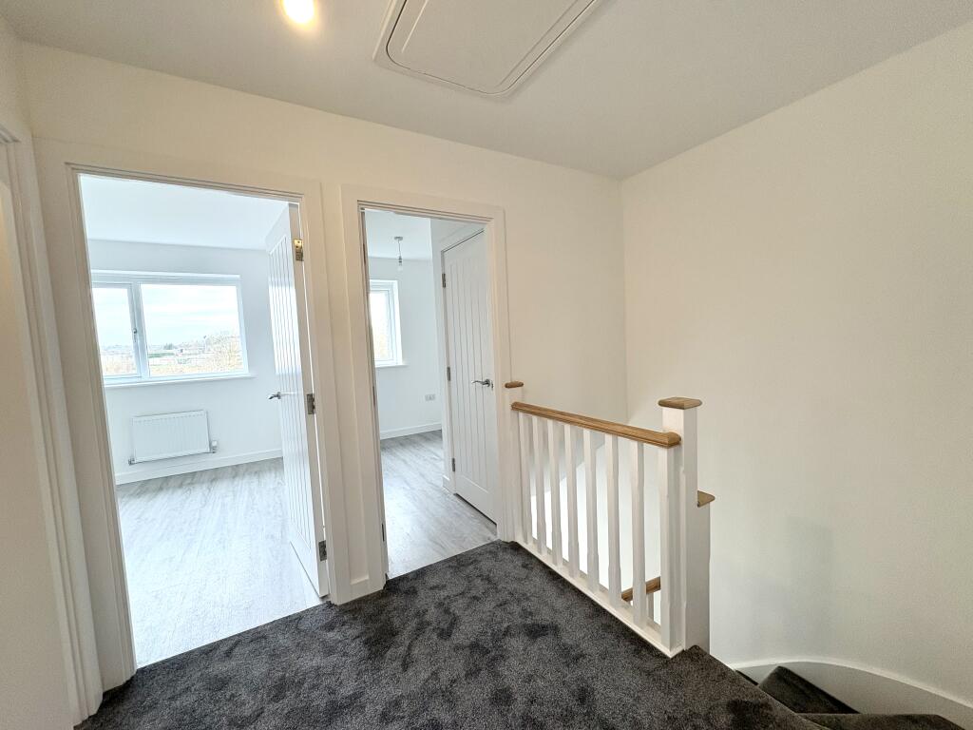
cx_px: 486
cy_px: 365
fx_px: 394
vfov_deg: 85.7
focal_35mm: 14
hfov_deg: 102.1
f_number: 2.2
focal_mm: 2.22
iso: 80
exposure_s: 1/100
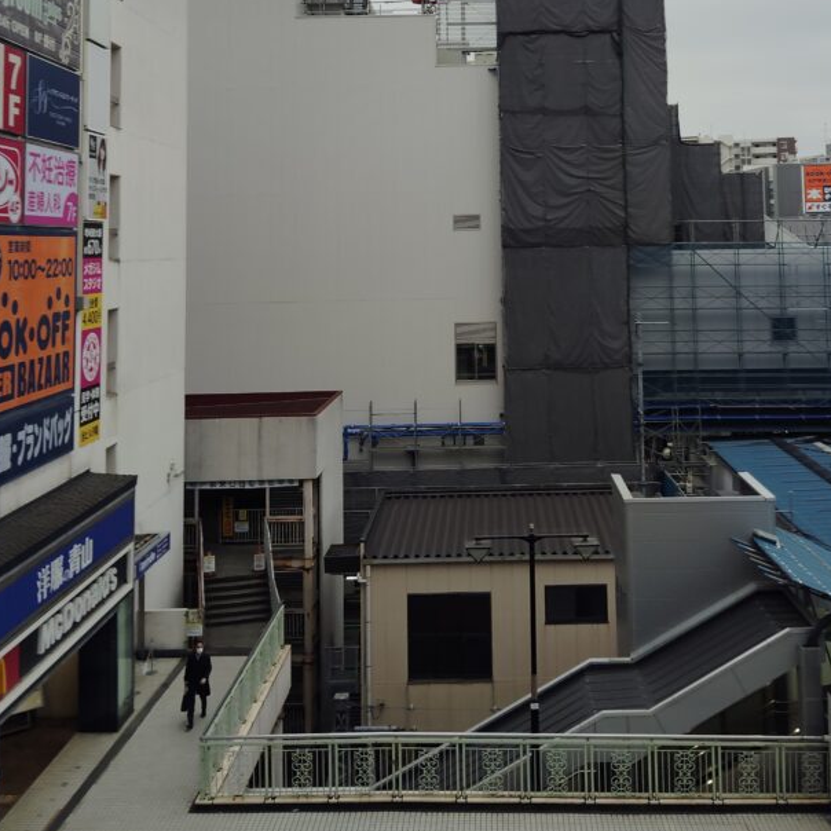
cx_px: 492
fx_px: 1141
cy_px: 147
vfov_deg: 38.3
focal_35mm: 42
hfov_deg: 39.9
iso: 98
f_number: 1.8
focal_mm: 4.22
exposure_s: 1/100
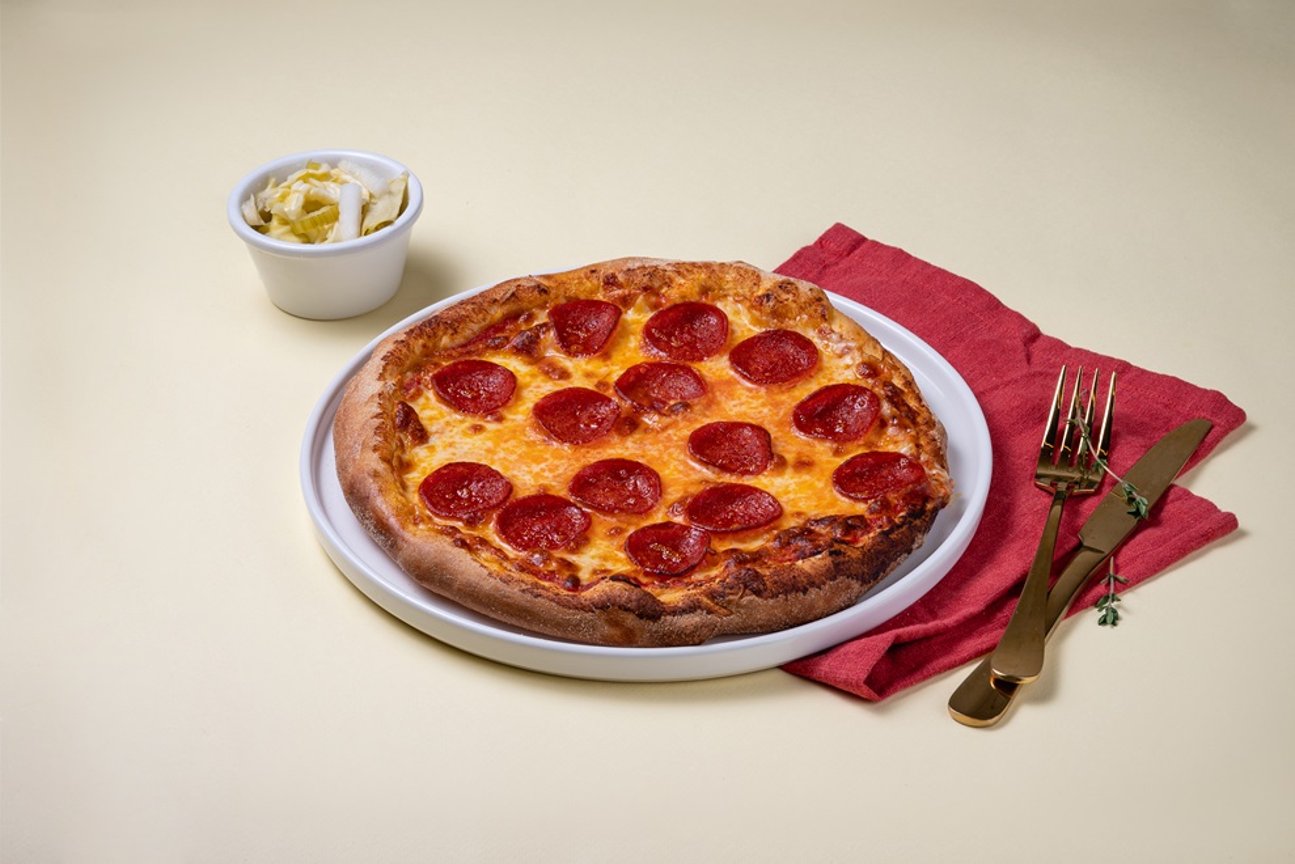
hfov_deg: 19.5
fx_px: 3778
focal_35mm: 105
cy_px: 432
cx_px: 648
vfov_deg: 13.0
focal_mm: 70
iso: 125
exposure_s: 1/125
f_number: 11
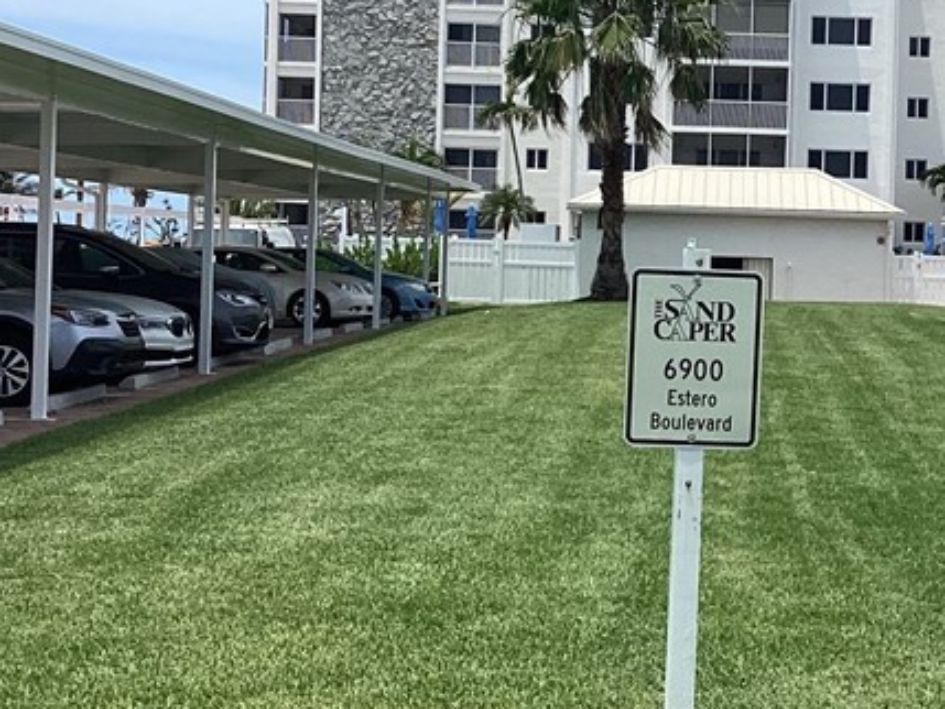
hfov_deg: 25.7
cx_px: 804
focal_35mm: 74
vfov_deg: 19.9
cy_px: 251
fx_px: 2021
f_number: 2.4
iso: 25
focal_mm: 3.3
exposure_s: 1/1597
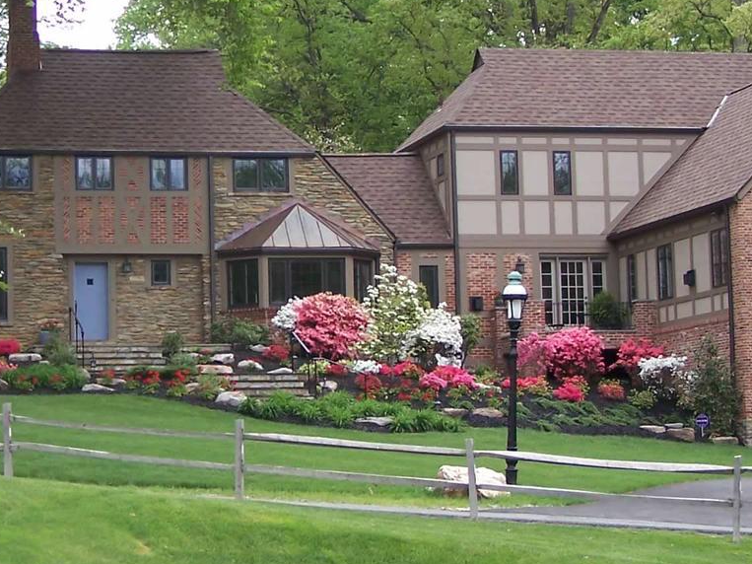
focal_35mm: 102
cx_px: 190
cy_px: 270
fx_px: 2216
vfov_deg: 14.5
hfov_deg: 19.1
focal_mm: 6.3
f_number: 2.8
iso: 64
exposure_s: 1/200
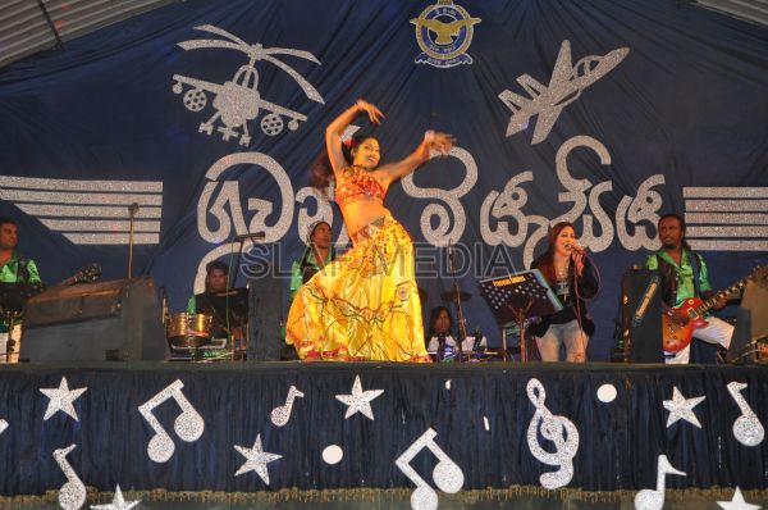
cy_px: 255
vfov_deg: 21.5
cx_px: 384
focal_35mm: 63
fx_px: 1342
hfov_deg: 31.9
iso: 800
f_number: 4.8
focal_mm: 42
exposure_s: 1/60
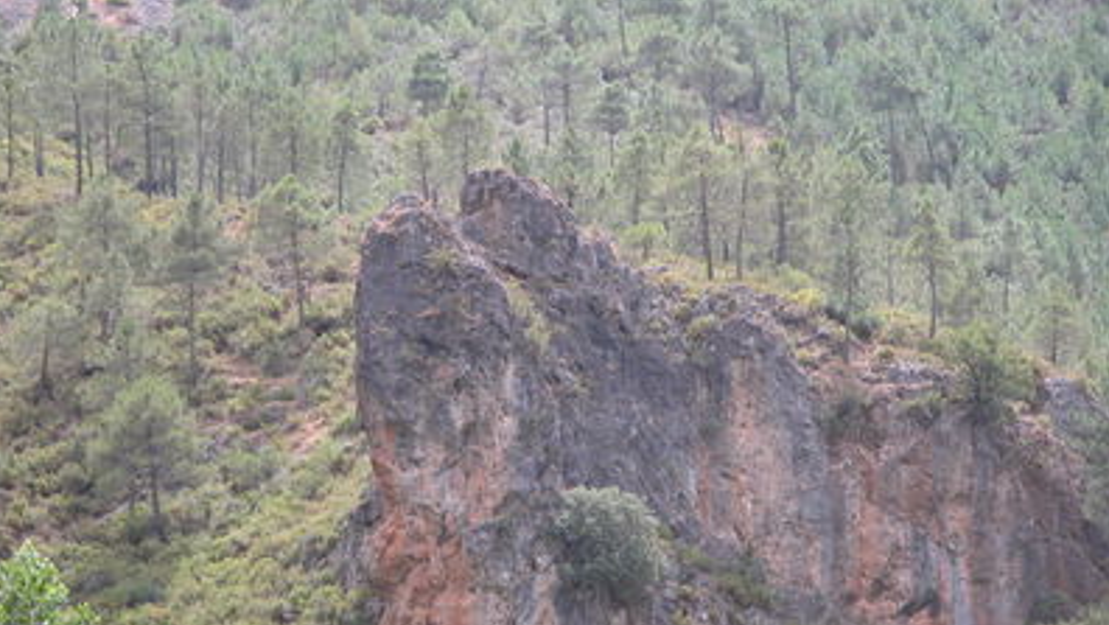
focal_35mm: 210
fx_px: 6177
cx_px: 552
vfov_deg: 5.8
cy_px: 328
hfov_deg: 10.3
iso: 100
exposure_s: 1/220
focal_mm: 48.5
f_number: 4
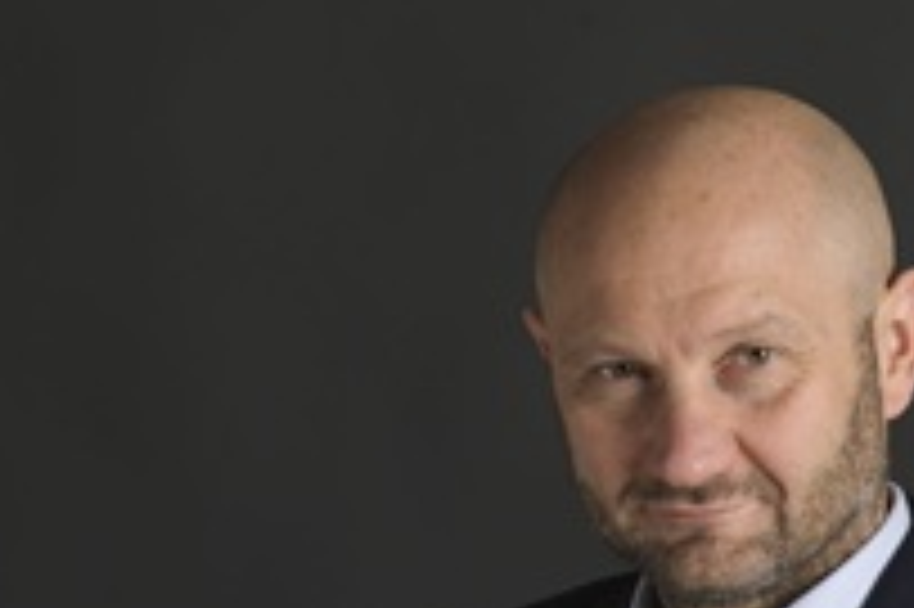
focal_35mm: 207
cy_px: 554
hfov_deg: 9.9
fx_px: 5251
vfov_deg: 6.6
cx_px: 527
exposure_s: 1/125
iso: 100
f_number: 9
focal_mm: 105
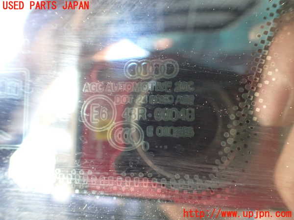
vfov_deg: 46.8
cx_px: 147
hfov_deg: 60.0
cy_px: 110
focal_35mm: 30
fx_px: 255
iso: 800
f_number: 2.3
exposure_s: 1/40
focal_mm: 5.4
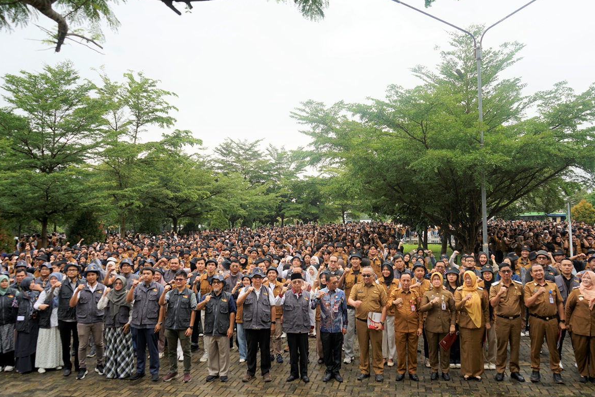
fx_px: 496
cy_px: 195
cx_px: 306
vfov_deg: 43.6
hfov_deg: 61.9
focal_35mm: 30
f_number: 6.3
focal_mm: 29
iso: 100
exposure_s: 1/80
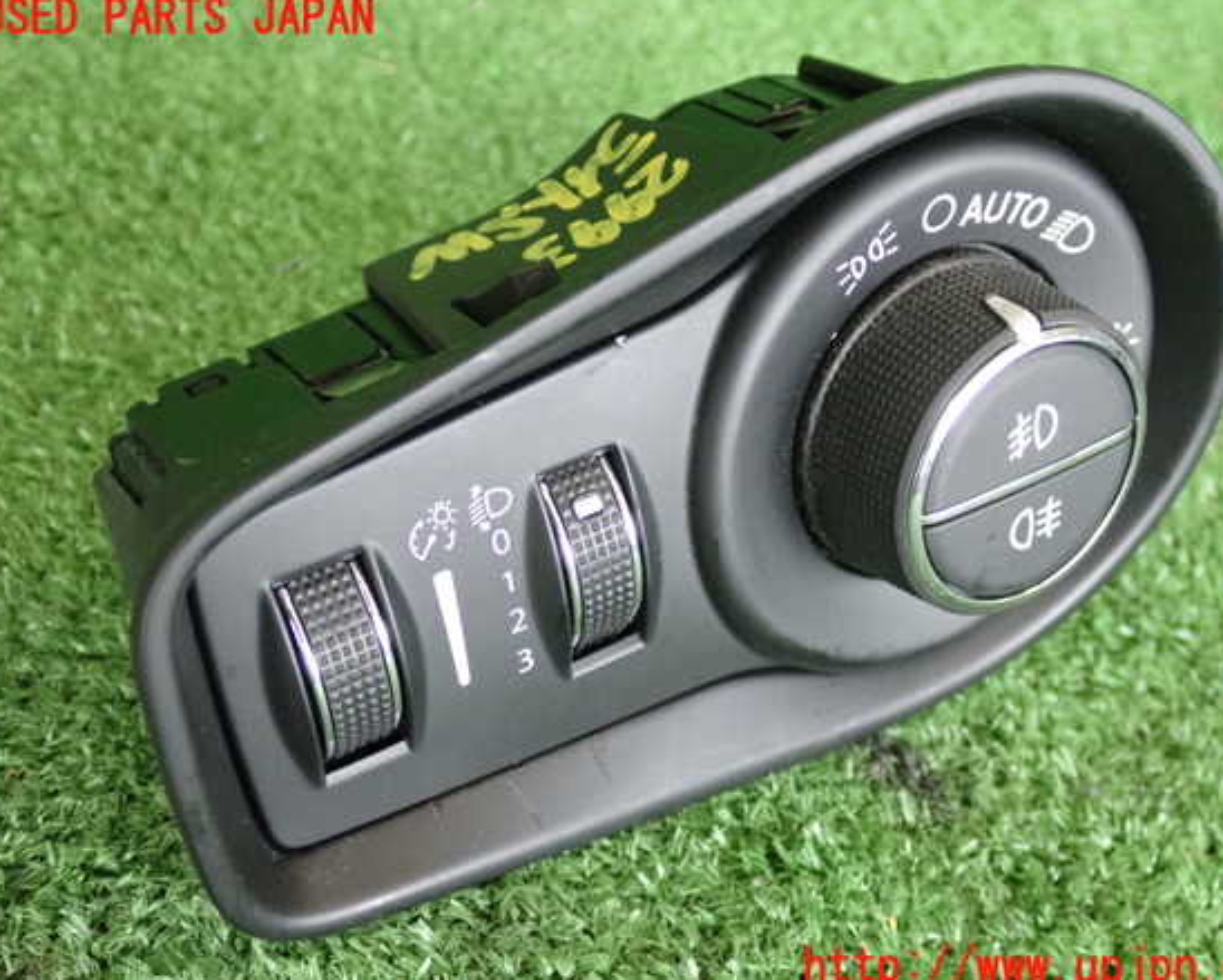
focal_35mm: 47
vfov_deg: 32.1
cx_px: 638
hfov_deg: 39.5
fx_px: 1702
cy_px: 493
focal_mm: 7.84
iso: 1250
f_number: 2.9
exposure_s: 1/125
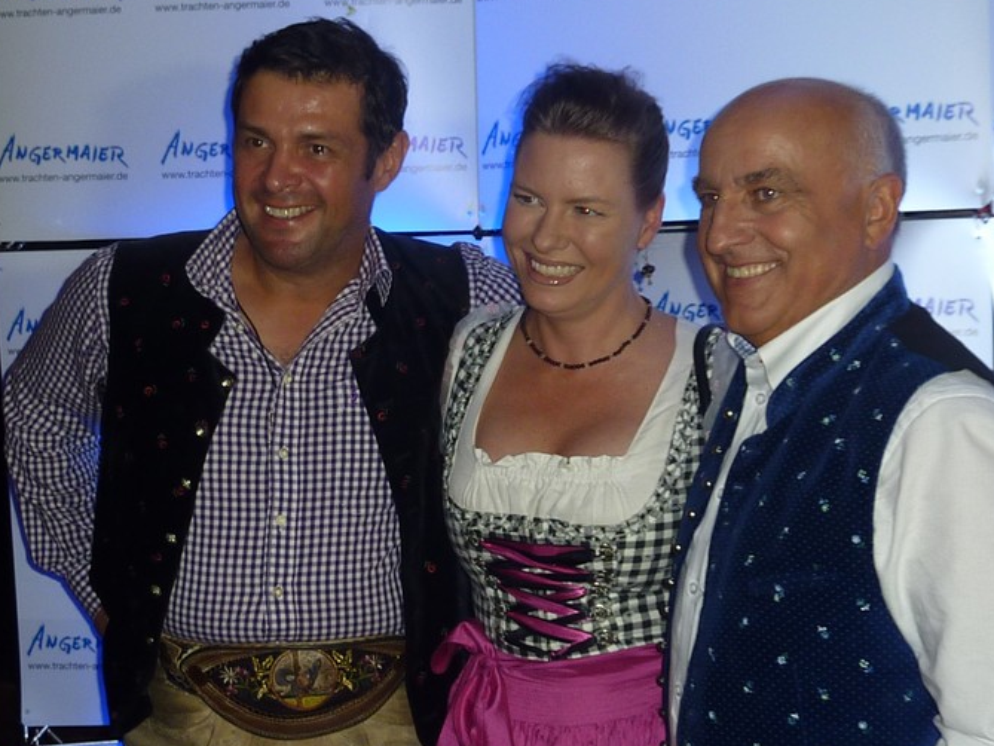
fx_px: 1752
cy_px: 376
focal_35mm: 61
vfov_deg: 24.0
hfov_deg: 31.6
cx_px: 431
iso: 100
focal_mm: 4.7
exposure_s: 1/30
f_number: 3.4
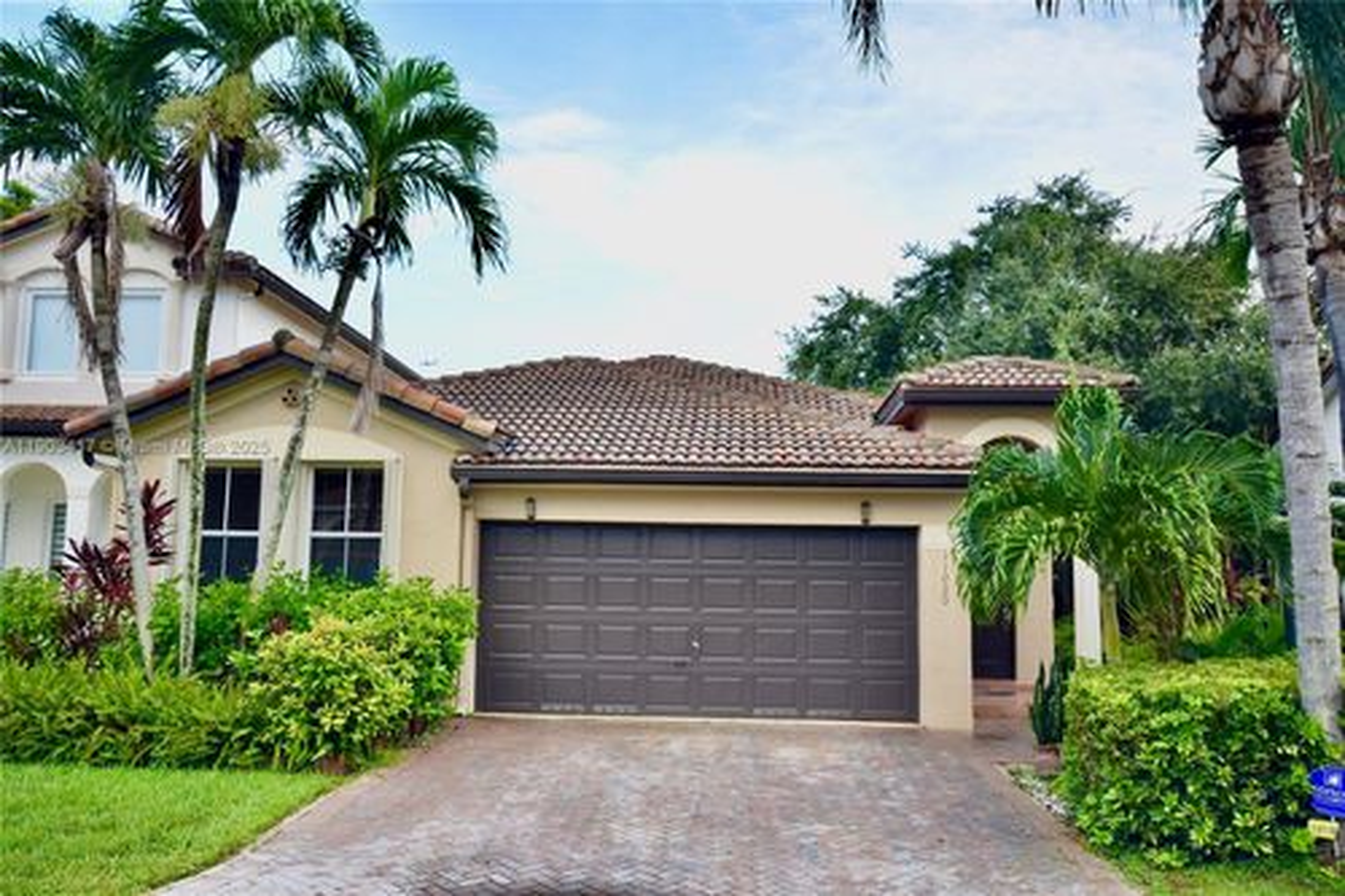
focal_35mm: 30
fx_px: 1120
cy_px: 448
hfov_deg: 61.9
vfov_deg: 43.6
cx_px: 672
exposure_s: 1/160
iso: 400
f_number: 6.3
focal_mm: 20
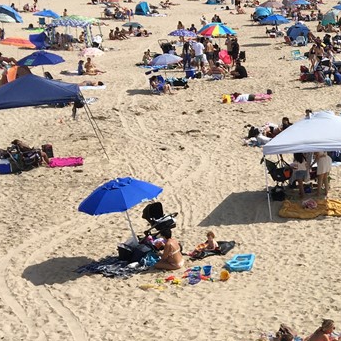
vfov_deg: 22.2
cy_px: 266
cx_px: 455
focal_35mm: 77
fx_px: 858
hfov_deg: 20.4
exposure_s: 1/2959
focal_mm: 4.15
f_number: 2.2
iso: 25
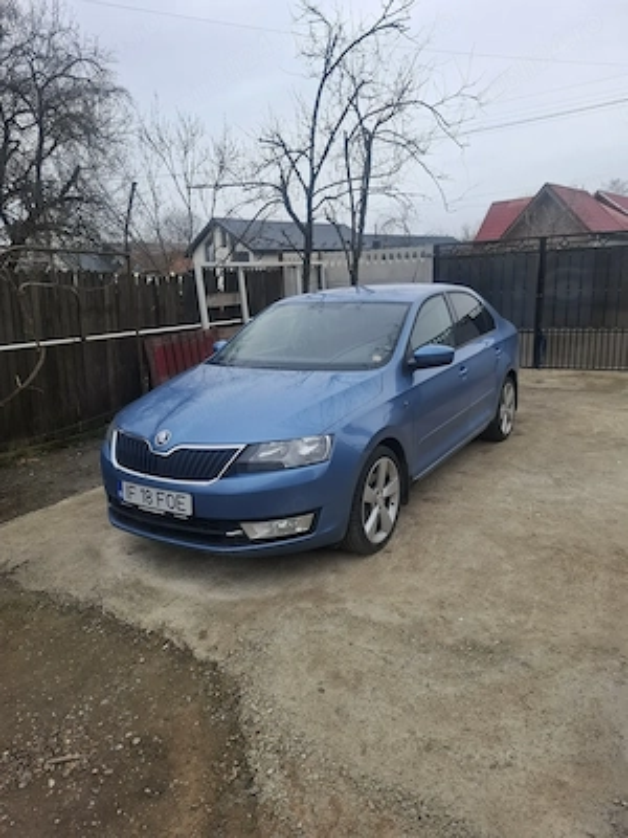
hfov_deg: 58.9
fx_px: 556
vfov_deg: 73.9
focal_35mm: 23
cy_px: 419
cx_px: 314
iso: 50
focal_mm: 5.54
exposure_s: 1/535
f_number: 1.8
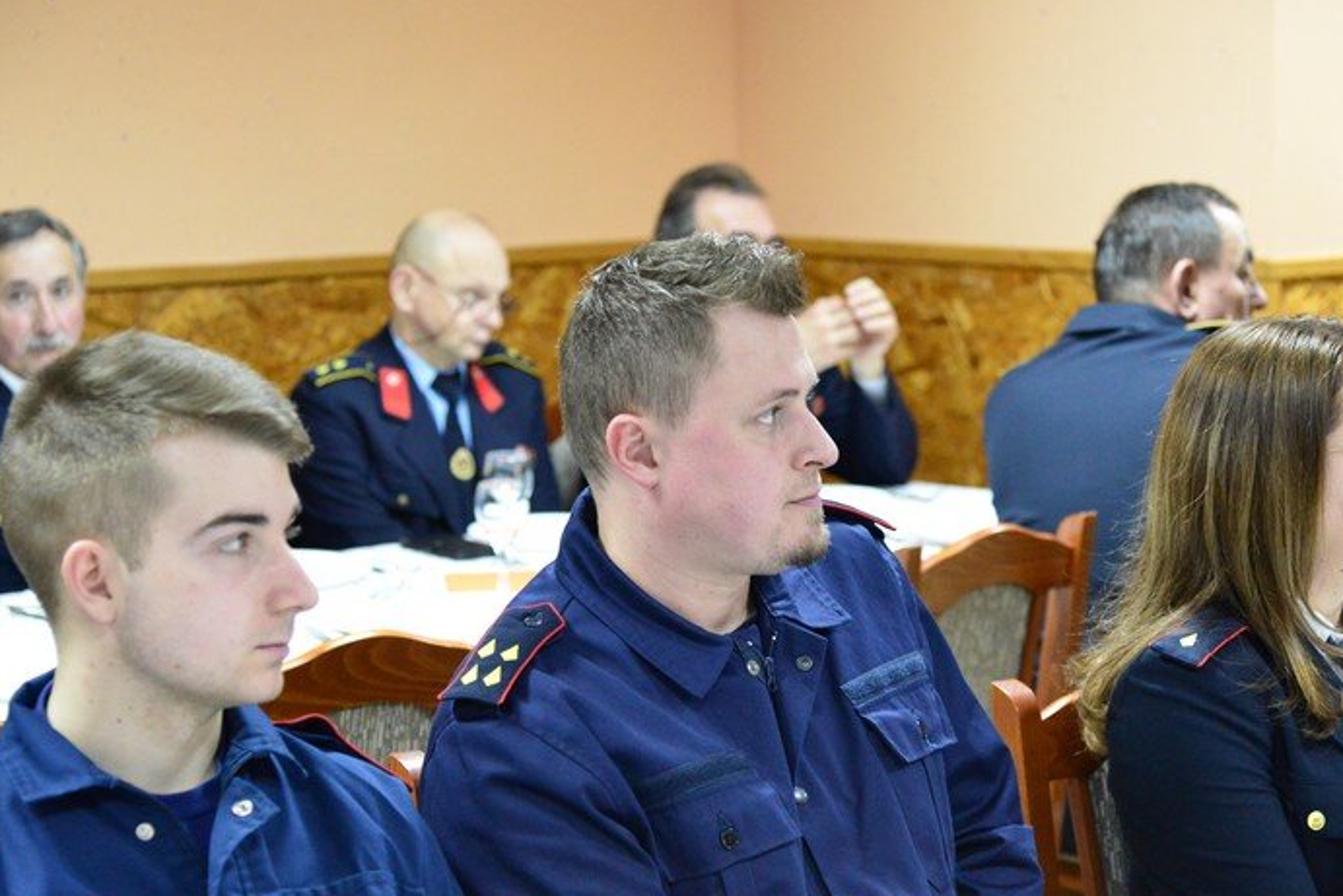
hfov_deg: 25.7
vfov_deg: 17.3
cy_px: 527
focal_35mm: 79
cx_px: 686
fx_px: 2948
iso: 6400
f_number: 4
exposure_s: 1/60
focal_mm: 65
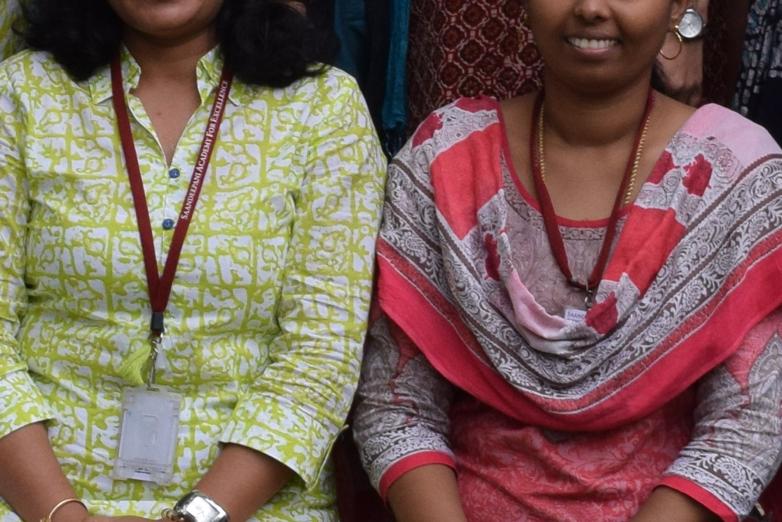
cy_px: -1
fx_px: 4381
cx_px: 486
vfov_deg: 6.8
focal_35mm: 202
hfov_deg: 10.2
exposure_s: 1/250
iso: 360
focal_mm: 25
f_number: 8
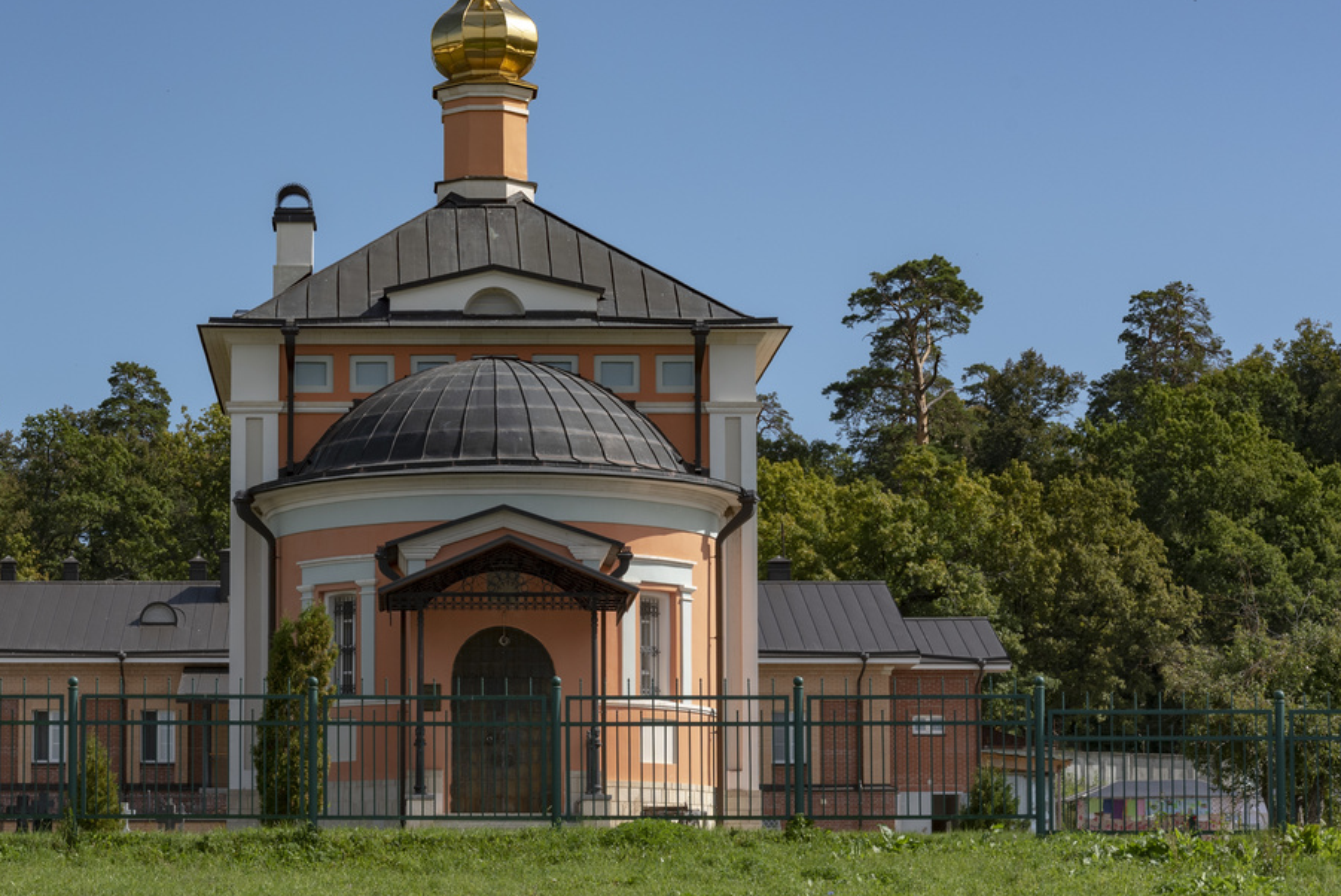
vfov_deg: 13.6
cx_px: 321
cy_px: 292
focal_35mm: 101
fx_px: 3765
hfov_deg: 20.0
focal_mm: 65
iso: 200
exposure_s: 1/400
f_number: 11
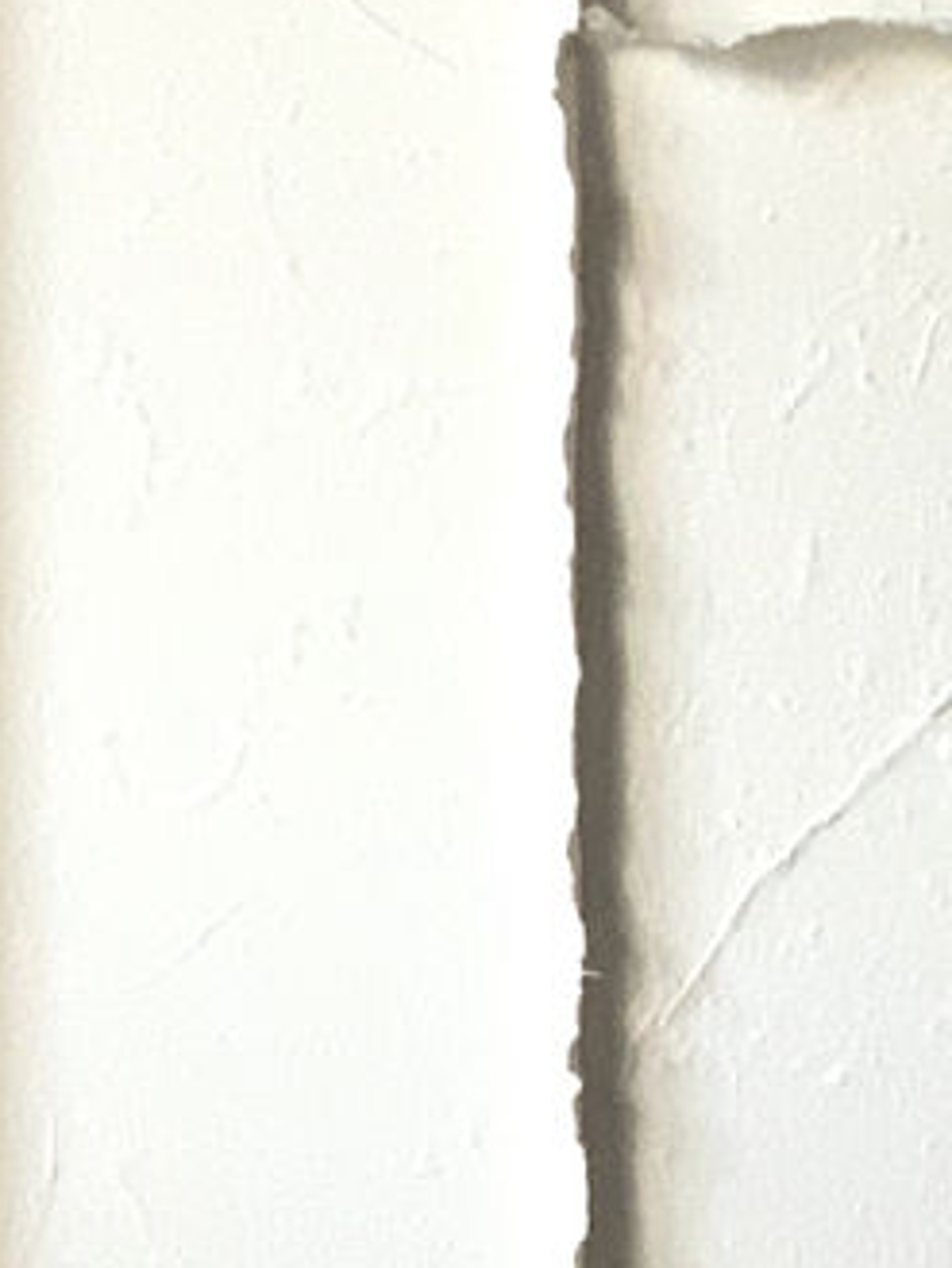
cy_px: 1364
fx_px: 9271
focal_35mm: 253
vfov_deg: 7.8
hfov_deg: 5.8
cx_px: 1600
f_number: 2.4
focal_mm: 6
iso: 125
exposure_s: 1/122
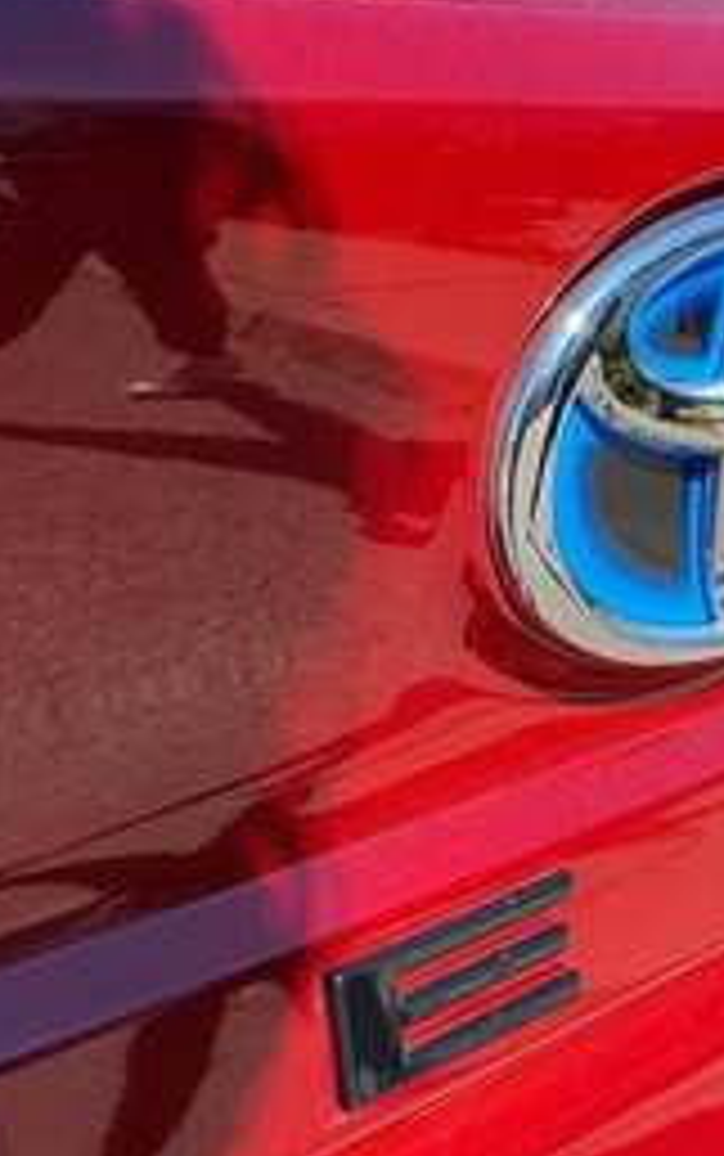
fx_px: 1418
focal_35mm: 45
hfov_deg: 27.9
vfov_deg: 44.3
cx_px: 603
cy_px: 538
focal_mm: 4.3
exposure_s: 1/846
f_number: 2.4
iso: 50
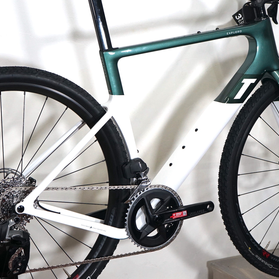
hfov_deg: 20.6
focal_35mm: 84
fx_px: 766
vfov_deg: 20.6
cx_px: 157
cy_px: 122
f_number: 5
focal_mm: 52
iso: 800
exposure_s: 1/160
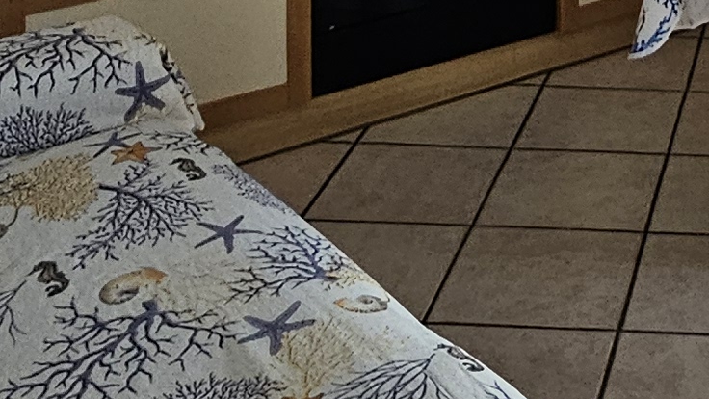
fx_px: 1448
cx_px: 786
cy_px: -378
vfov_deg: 13.6
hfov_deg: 25.5
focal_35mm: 77
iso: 250
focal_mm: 2.2
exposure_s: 1/50
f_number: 2.2
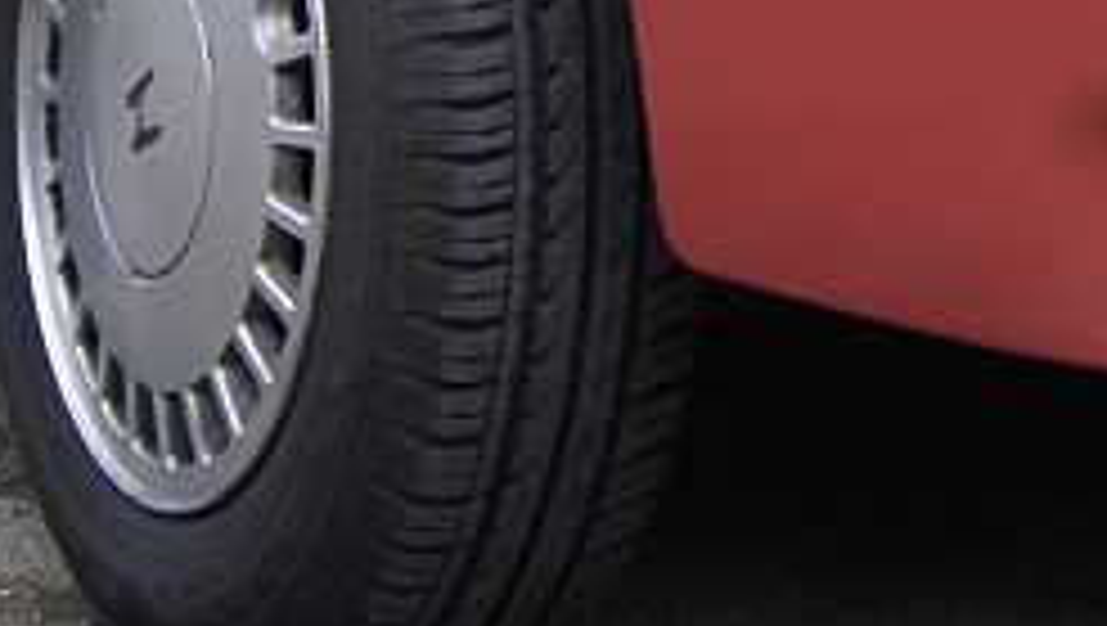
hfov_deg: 12.4
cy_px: -662
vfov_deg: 6.8
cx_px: 981
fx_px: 5054
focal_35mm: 172
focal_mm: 6.7
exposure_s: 1/40
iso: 50
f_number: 3.5
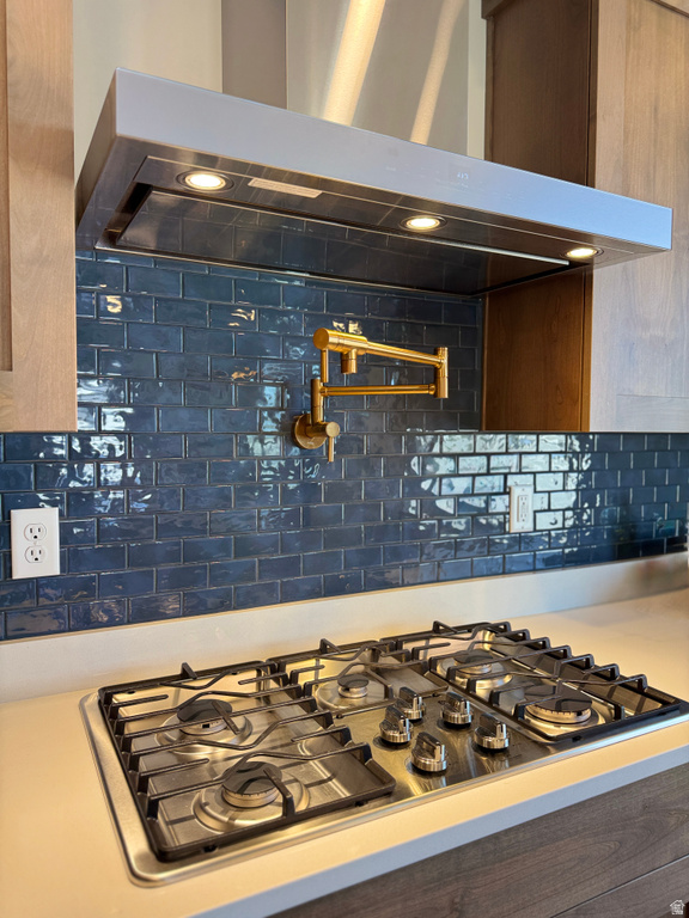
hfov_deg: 56.8
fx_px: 637
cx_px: 344
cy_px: 459
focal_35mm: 24
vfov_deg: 71.6
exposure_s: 1/120
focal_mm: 6.76
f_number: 1.78
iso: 80
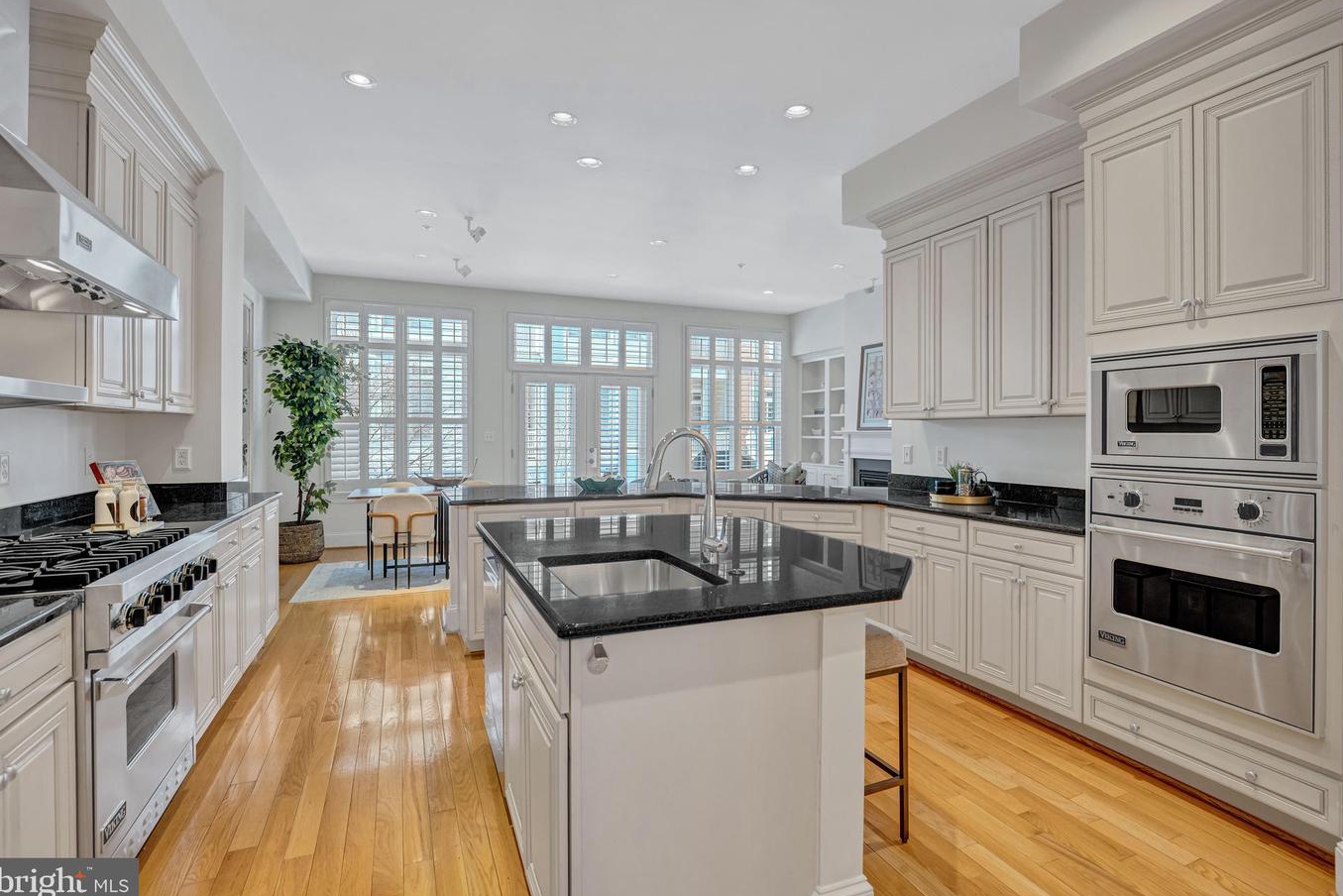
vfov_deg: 70.4
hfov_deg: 93.2
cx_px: 698
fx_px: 634
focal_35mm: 17
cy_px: 433
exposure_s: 1/125
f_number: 5.6
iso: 1250
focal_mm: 16
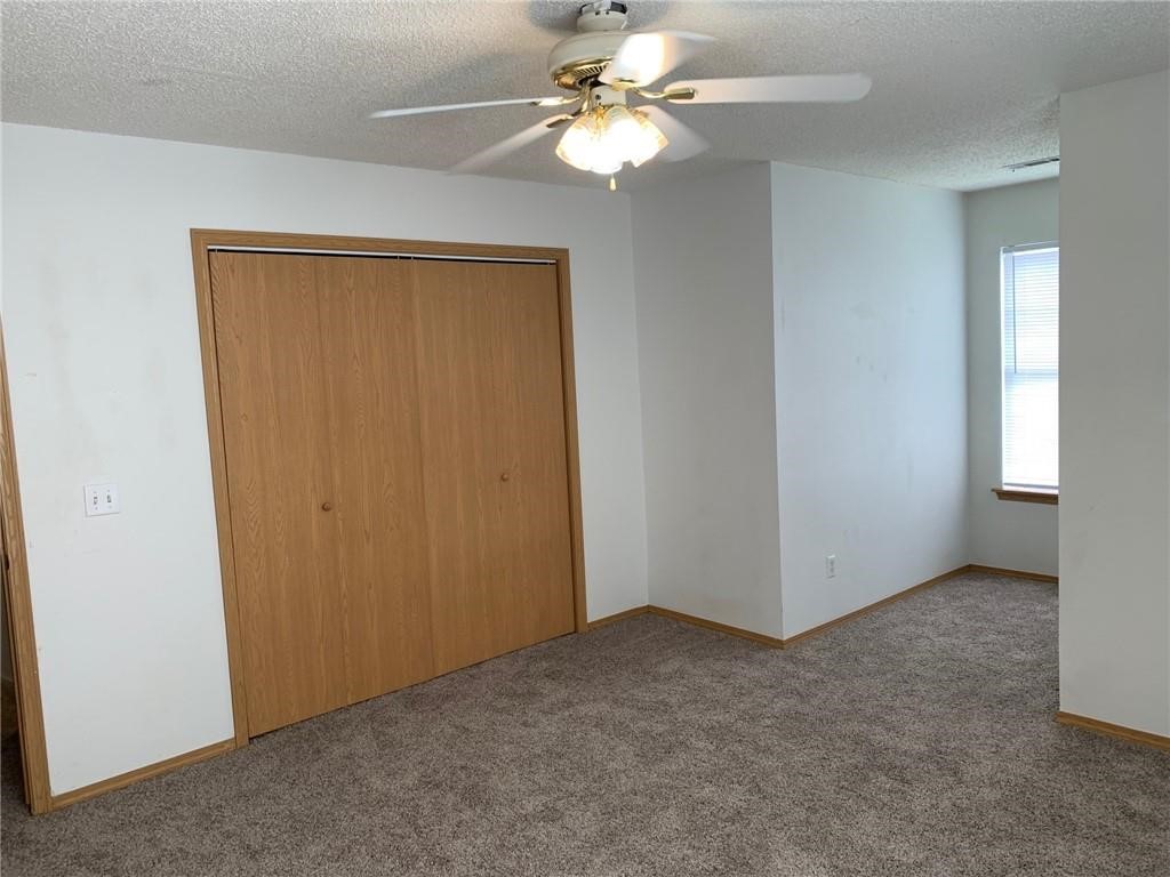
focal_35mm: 26
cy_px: 438
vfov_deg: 53.1
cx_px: 585
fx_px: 879
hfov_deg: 67.3
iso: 50
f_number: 1.8
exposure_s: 1/120
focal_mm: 4.25
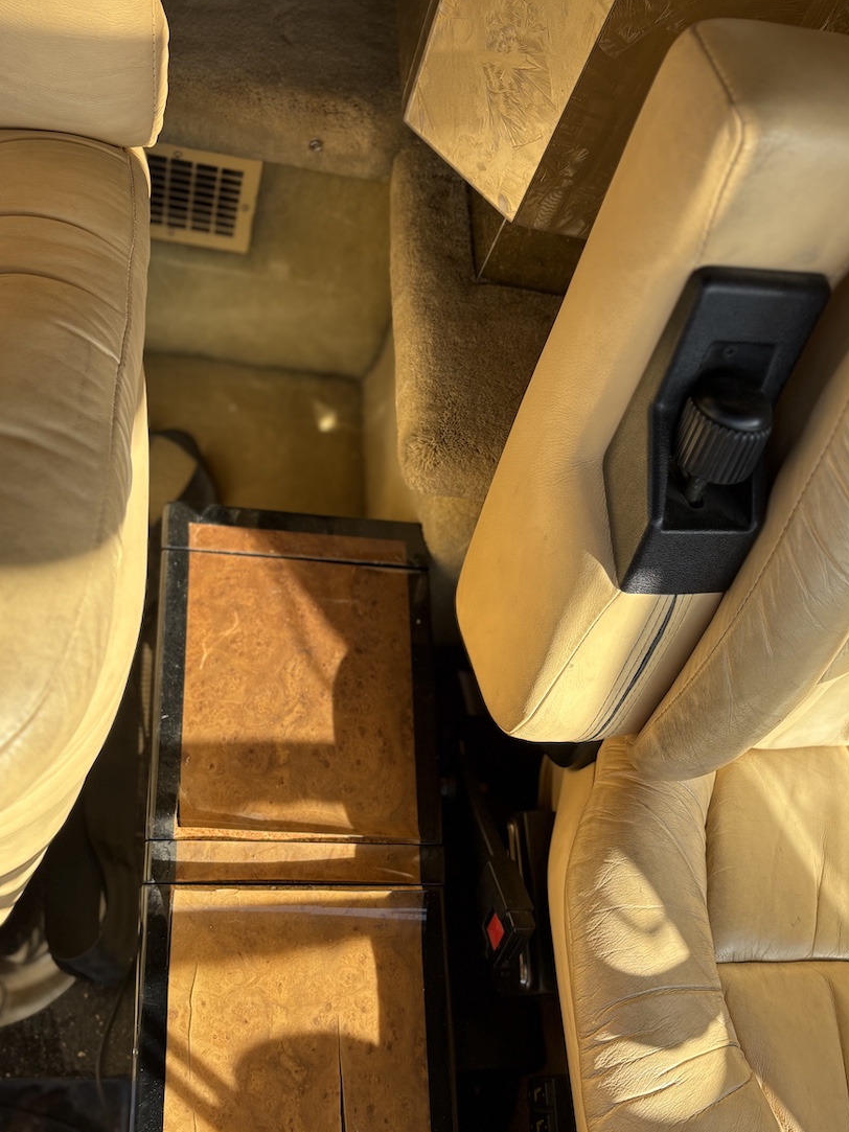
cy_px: 657
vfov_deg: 56.5
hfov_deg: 44.2
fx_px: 1047
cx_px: 422
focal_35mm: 32
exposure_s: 1/873
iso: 64
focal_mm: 5.96
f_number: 1.6
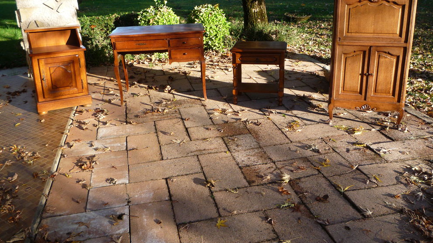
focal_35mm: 33
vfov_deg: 35.4
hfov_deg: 59.5
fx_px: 379
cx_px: 218
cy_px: 89
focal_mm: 5.2
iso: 100
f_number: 4
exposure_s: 1/100
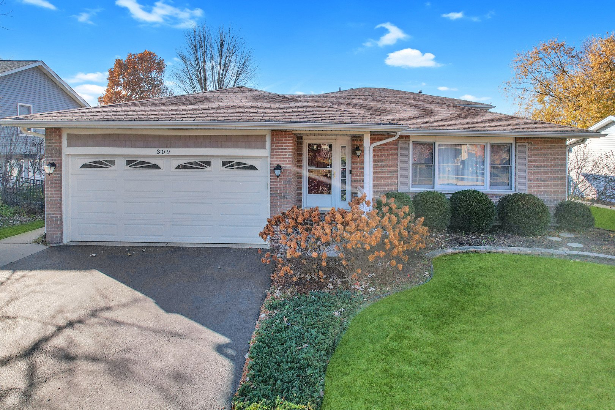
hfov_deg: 78.6
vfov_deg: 57.2
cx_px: 308
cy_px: 205
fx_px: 376
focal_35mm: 22
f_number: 2.8
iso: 100
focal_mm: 8.38
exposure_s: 1/320
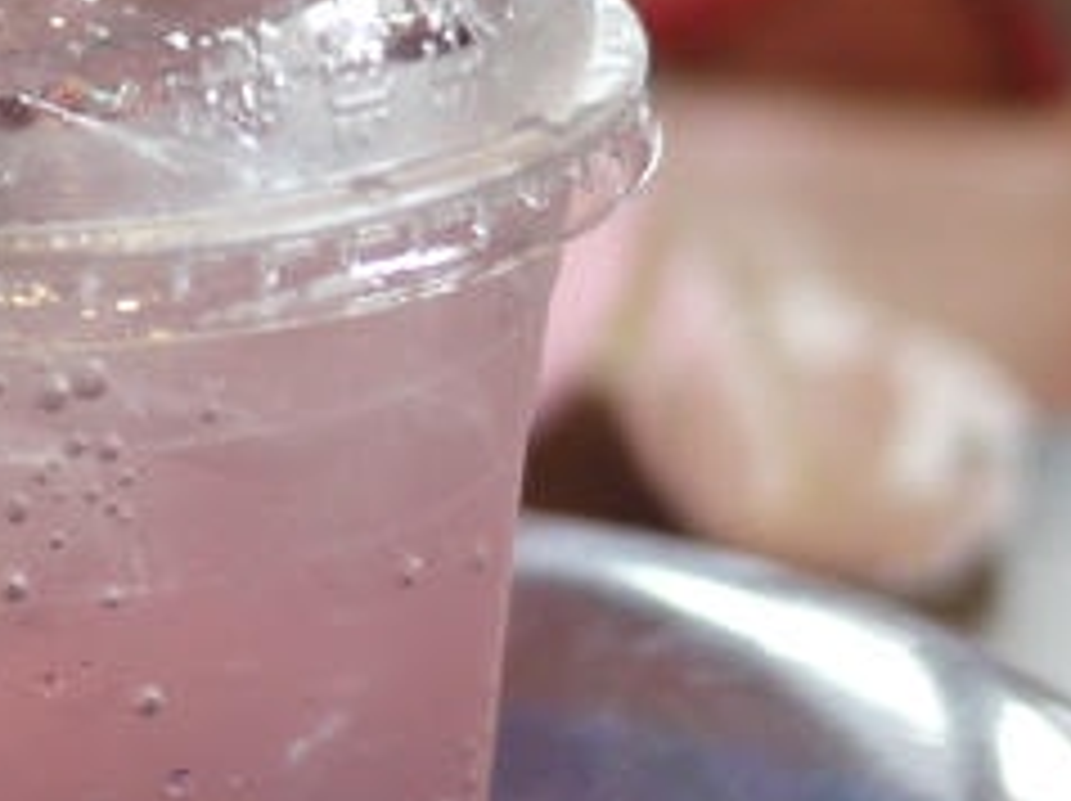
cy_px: 274
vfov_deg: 7.3
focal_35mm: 202
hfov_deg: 9.5
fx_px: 6243
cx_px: -639
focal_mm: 20
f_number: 1.7
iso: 640
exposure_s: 1/60
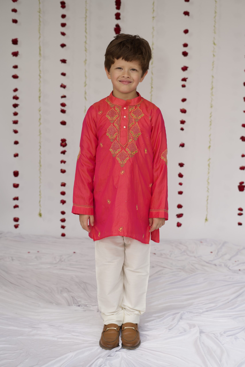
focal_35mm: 50
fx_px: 510
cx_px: 122
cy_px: 184
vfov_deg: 39.6
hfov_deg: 27.0
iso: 80
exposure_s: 1/250
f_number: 3.5
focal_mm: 50
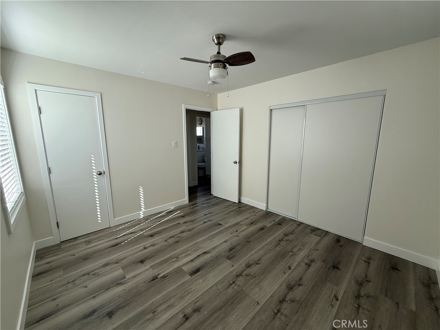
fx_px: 178
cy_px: 165
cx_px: 220
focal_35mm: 14
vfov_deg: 85.7
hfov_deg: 102.1
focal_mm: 2.22
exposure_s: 1/99
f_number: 2.2
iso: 100
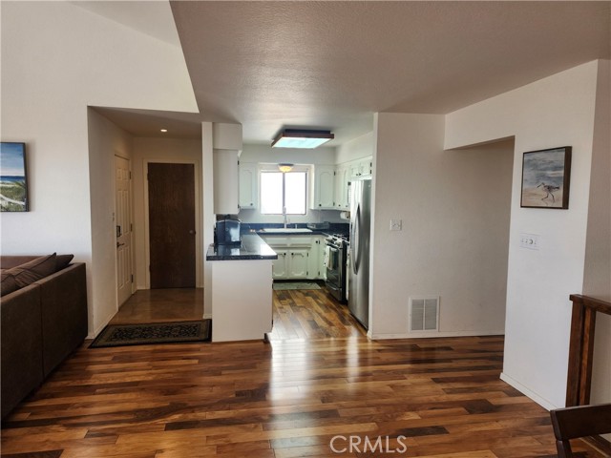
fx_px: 406
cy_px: 229
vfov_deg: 58.9
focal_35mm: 23
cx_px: 306
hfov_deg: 73.9
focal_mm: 5.54
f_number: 1.8
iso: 80
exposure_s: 1/180
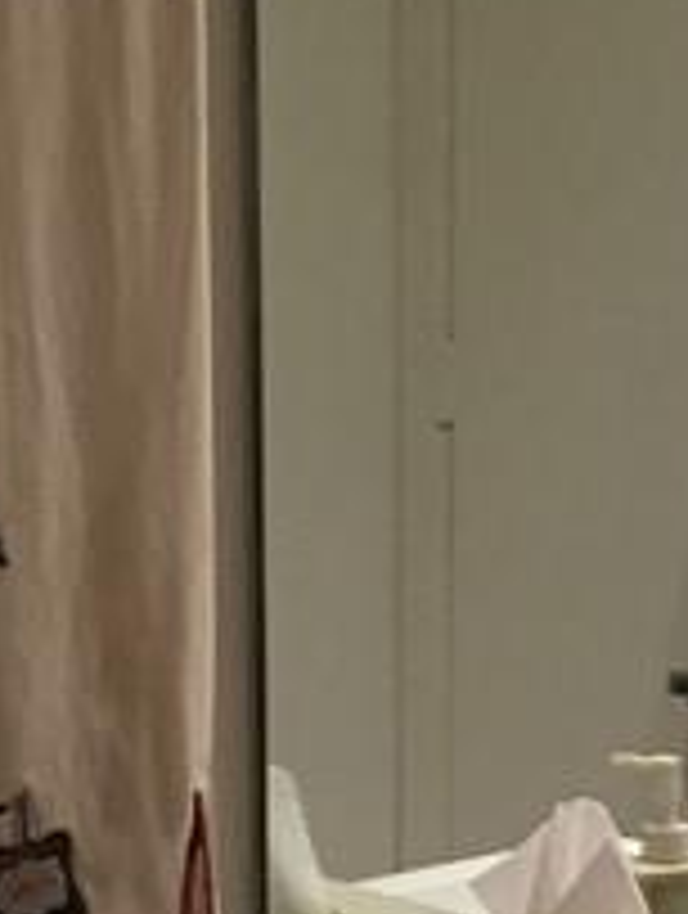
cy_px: 1018
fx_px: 3857
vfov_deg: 13.2
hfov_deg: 9.4
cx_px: 1461
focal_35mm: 146
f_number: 2.2
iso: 80
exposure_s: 1/30
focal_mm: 4.15
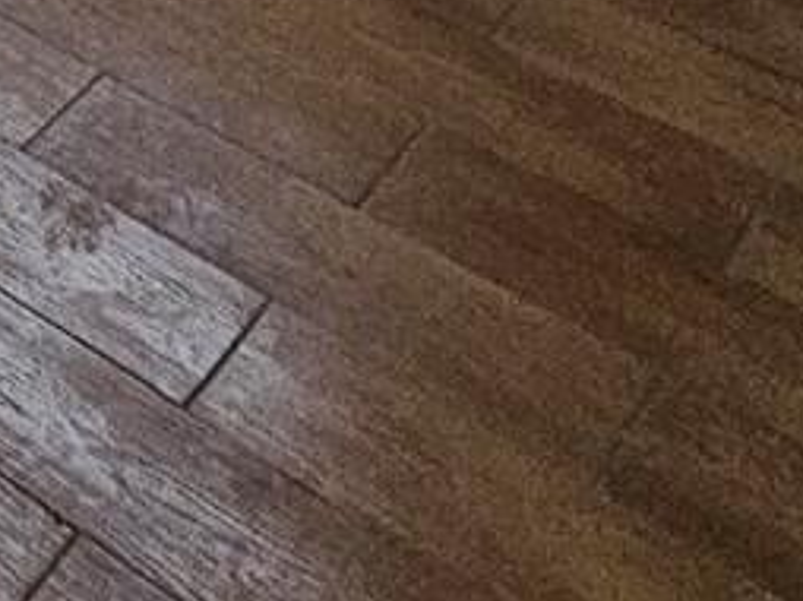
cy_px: -1240
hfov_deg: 17.8
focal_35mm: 82
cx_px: -743
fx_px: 1900
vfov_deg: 11.0
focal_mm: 2.2
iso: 640
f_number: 2.2
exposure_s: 1/33.3
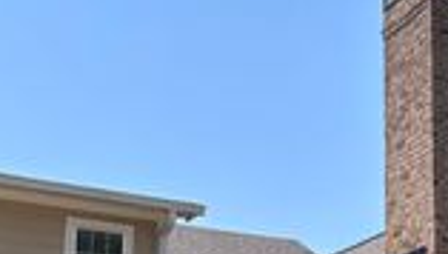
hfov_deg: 23.3
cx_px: 362
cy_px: 324
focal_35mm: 90
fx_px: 1071
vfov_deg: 13.1
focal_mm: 5.96
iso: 50
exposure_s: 1/3534
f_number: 1.6
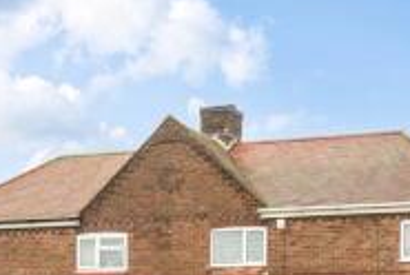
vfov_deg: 17.0
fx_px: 878
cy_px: 332
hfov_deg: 25.2
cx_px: 394
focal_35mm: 77
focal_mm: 20
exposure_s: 1/30
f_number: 8
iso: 400
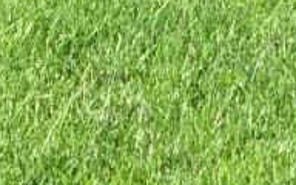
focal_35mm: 431
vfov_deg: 3.0
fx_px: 3477
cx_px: -253
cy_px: -408
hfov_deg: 4.8
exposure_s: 1/285
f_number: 2.4
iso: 16
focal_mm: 6
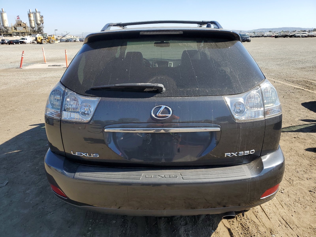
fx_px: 237
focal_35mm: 26
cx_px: 158
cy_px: 118
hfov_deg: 67.3
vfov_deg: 53.1
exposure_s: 1/1667
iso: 50
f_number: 1.5
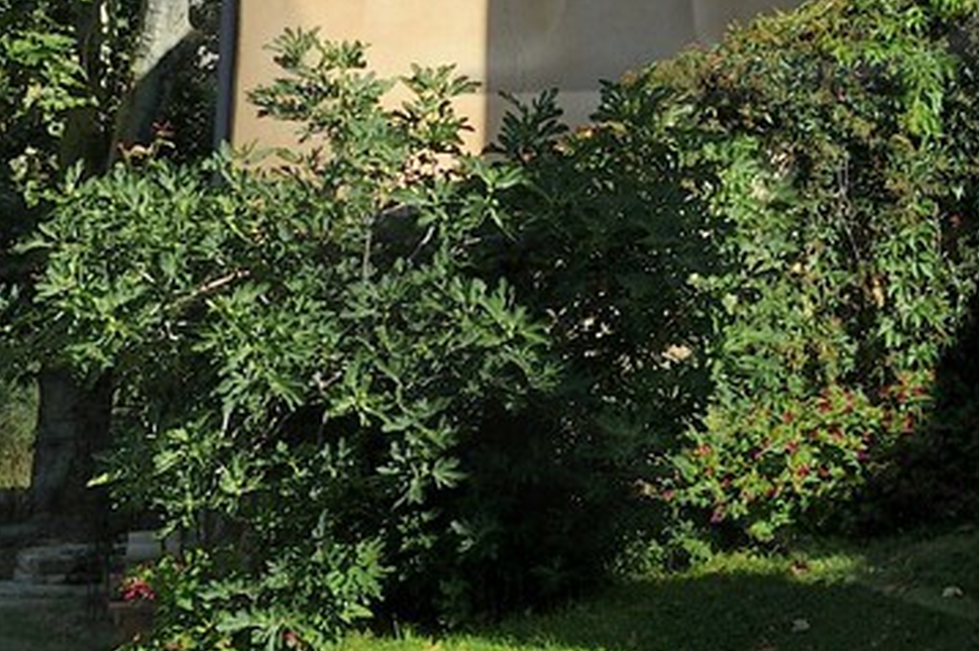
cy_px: -353
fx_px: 3885
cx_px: 1225
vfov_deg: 9.3
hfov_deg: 13.9
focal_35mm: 143
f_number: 10
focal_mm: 32
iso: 200
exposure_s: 1/250
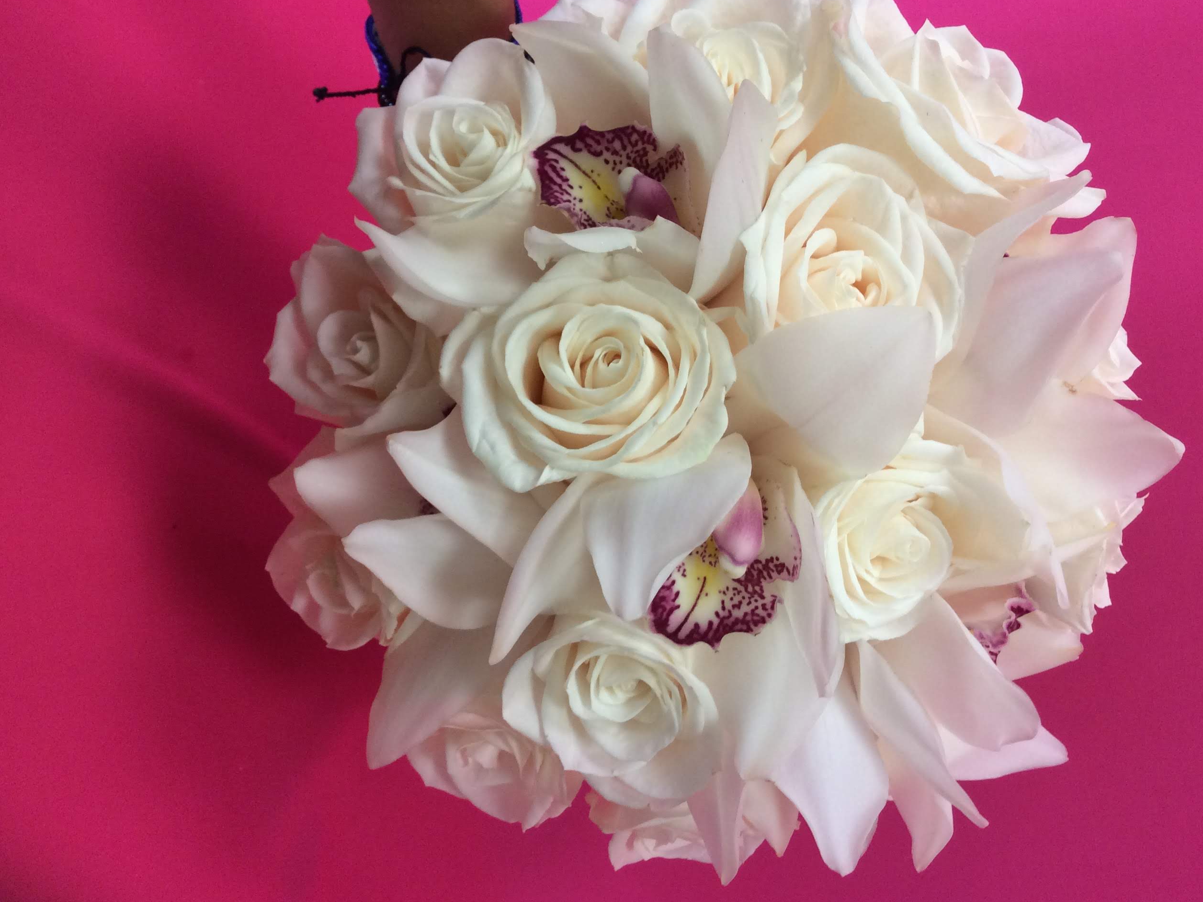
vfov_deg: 41.8
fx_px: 1182
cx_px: 597
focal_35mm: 34
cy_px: 449
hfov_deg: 54.0
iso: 80
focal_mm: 3.3
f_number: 2.4
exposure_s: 1/24
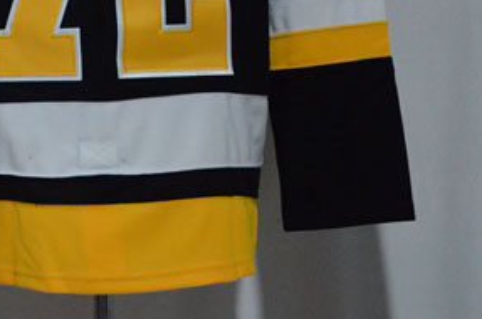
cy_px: -94
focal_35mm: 188
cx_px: -126
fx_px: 2517
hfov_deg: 10.7
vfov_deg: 7.2
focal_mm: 45
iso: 4000
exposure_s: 1/100
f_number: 4.8
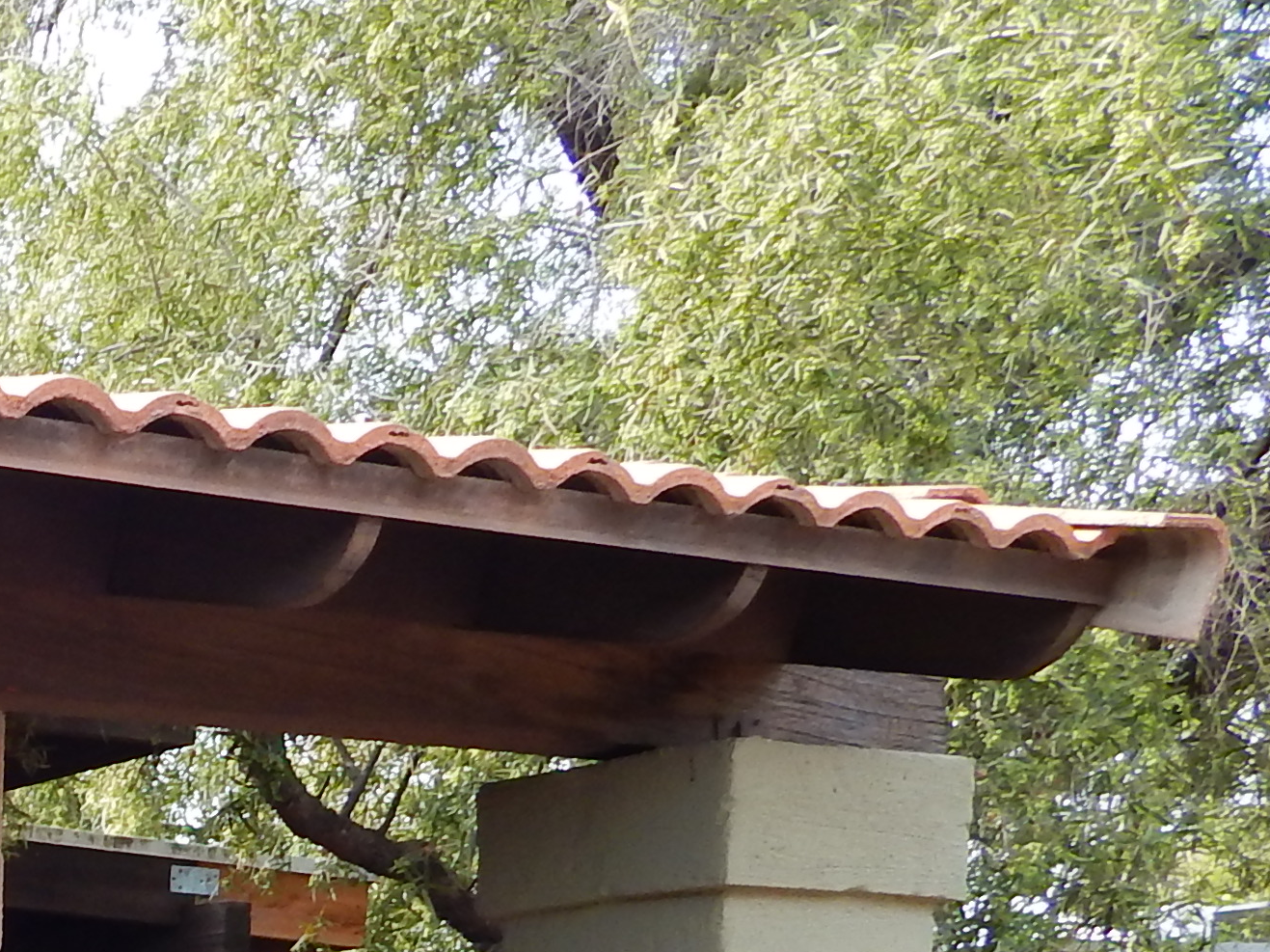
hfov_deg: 20.1
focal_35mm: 77
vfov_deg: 17.2
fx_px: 2824
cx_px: -859
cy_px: 1429
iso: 125
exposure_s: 1/250
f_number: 3
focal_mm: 4
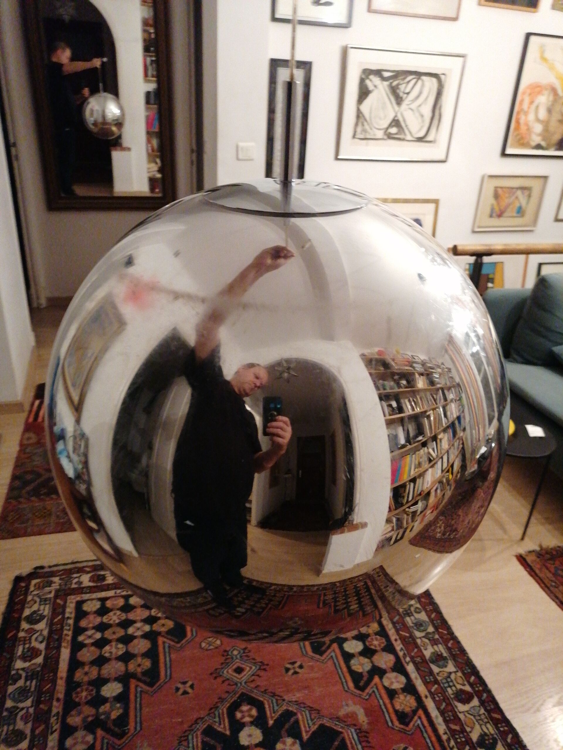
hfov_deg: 51.4
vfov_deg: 65.3
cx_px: 282
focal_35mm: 27
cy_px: 375
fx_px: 586
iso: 1108
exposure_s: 1/16.7
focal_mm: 4.75
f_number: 1.8
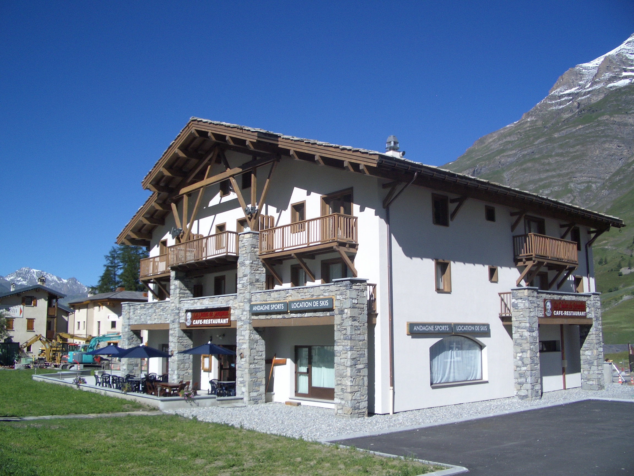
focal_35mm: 35
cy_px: 238
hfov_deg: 52.6
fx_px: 641
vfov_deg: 40.7
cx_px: 317
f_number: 4.3
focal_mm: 5.8
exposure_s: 1/640
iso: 50
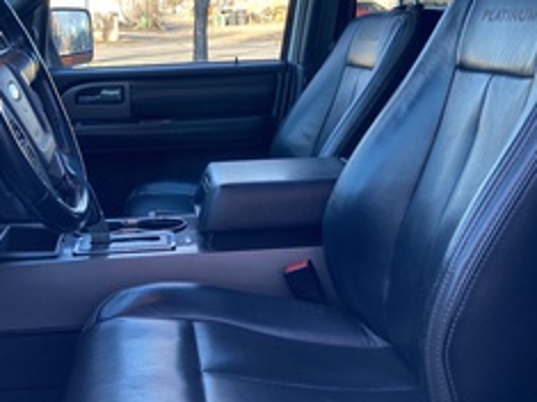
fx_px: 775
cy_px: 56
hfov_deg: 38.2
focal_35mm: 50
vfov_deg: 28.2
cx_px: 240
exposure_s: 1/121
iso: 40
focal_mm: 3.99
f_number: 1.8
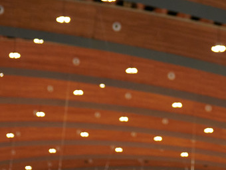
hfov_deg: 12.0
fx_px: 1064
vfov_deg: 9.0
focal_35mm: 163
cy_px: -38
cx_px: 207
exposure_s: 1/250
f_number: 2.8
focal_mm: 48
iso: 2000
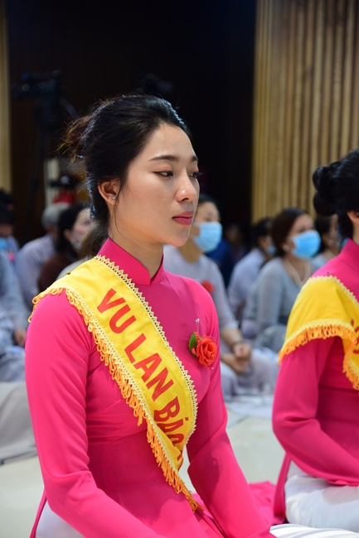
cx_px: 180
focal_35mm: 66
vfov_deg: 30.5
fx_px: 988
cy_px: 269
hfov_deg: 20.6
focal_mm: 66
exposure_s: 1/60
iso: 1000
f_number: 4
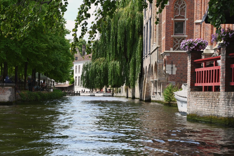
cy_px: 78
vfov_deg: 19.5
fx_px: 455
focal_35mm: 70
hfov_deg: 28.8
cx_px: 117
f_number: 9
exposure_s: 1/323
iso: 400
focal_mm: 70
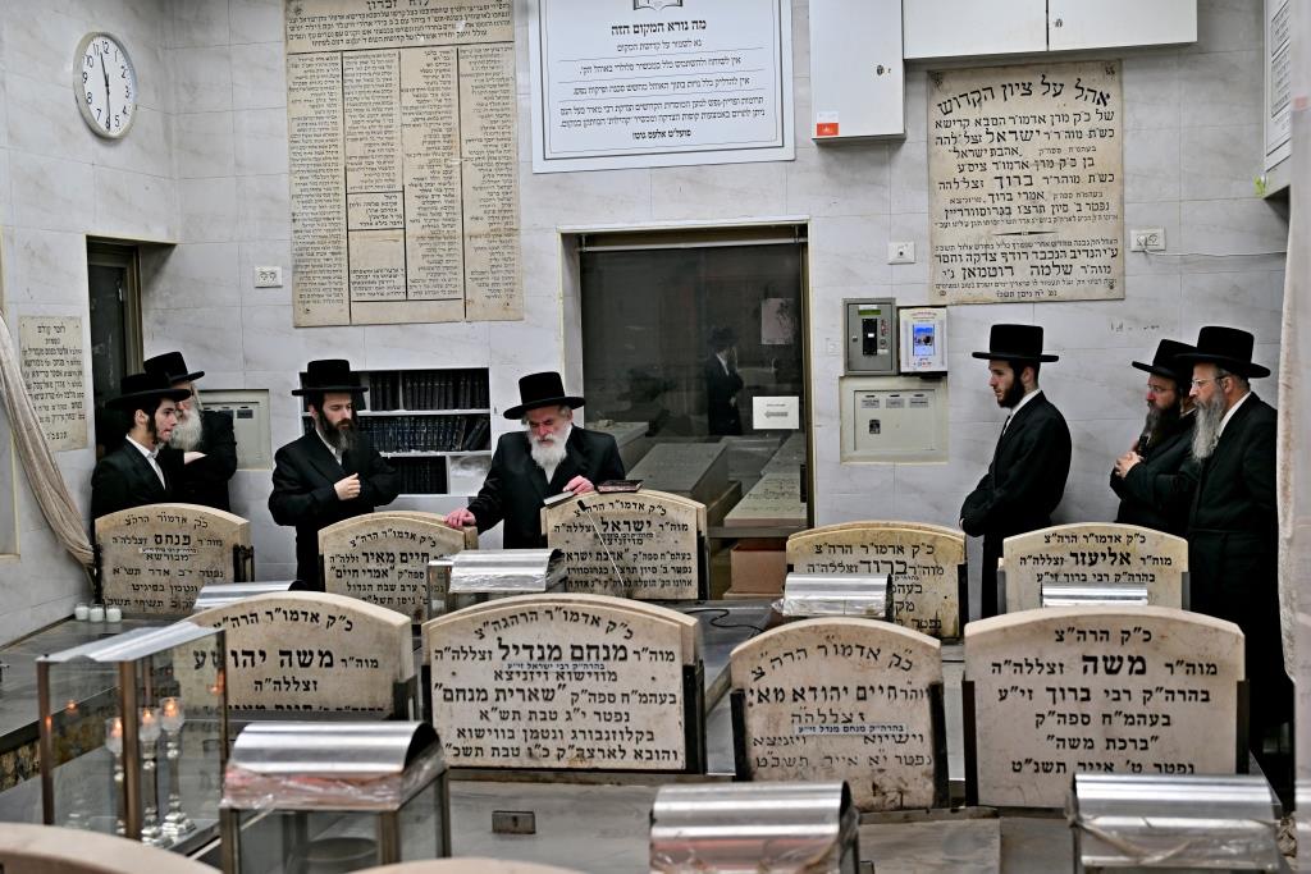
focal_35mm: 43
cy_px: 437
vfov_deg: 31.2
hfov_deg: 45.4
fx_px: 1566
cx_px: 656
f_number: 4
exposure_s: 1/200
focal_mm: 43
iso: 320
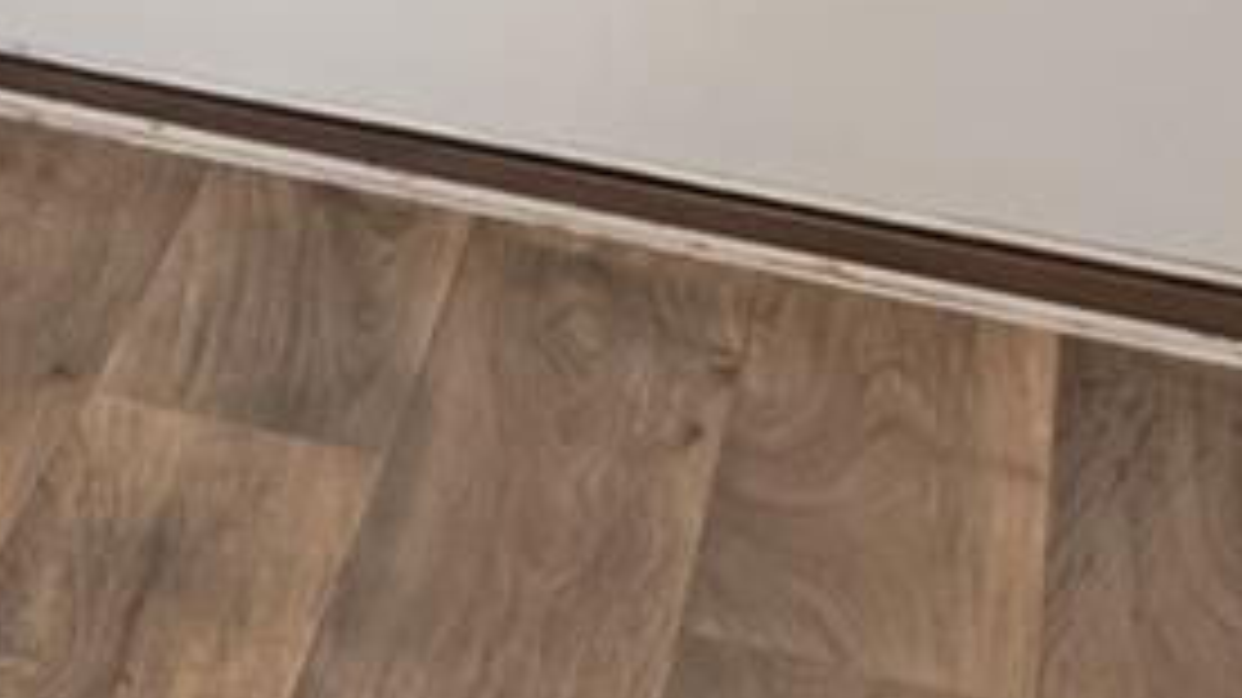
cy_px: -1594
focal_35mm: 132
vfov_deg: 7.7
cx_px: -1224
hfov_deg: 13.8
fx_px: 4345
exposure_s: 1/3
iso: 800
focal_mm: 17
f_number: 8
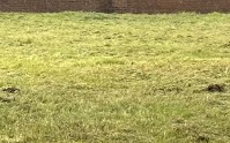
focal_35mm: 262
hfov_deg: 7.9
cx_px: 351
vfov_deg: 5.0
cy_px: -68
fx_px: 1641
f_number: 1.78
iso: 64
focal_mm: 6.86
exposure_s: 1/672
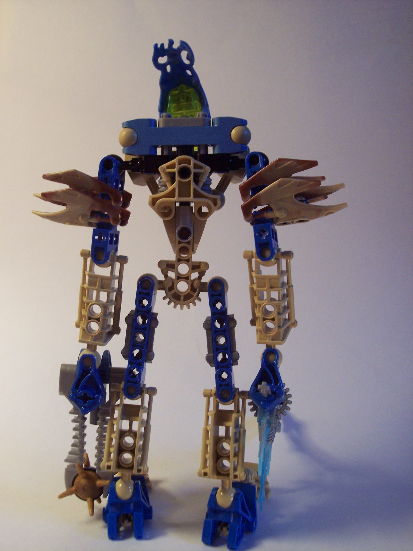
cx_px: 206
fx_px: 620
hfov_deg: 36.8
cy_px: 276
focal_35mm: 39
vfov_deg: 47.9
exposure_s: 1/30
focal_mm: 8
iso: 200
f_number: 3.4
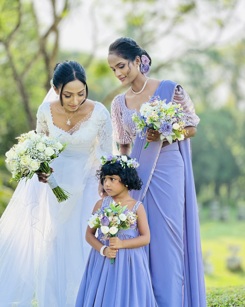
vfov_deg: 23.6
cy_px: 145
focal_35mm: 81
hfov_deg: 18.9
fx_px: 734
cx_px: 123
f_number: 2.8
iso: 40
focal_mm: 9
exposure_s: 1/166
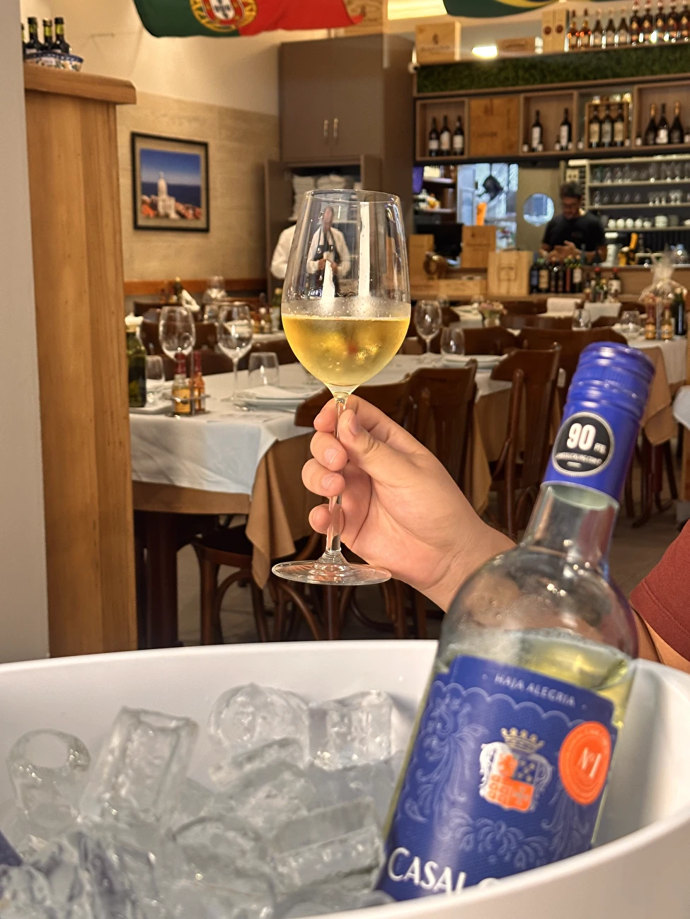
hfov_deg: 30.3
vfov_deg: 39.7
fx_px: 1276
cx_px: 345
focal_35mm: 48
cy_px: 460
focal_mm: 6.86
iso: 250
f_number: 1.78
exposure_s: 1/40
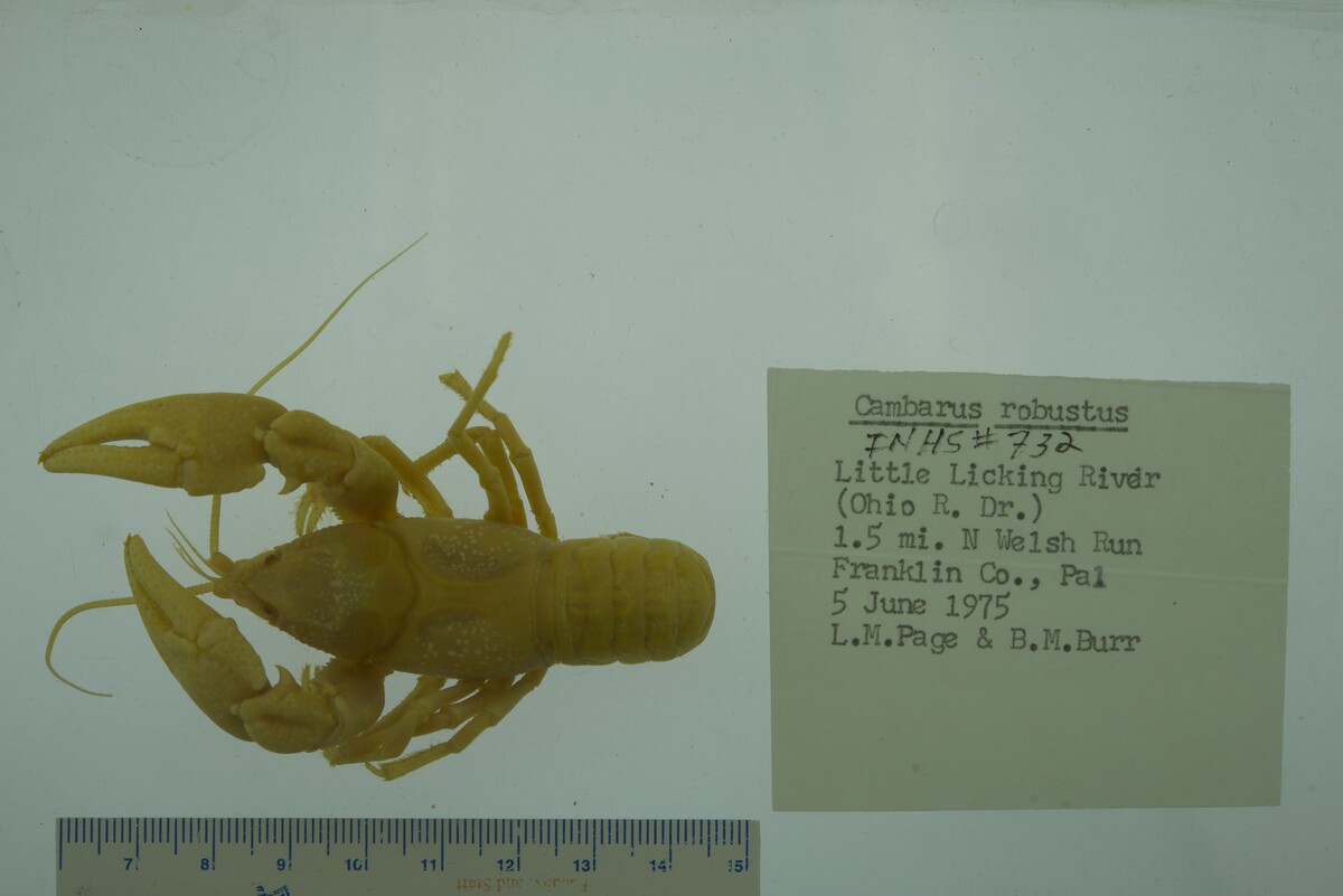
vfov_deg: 22.6
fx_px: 2239
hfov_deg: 33.4
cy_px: 448
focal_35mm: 60
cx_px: 672
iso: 50
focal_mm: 60
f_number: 10
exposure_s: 1/80
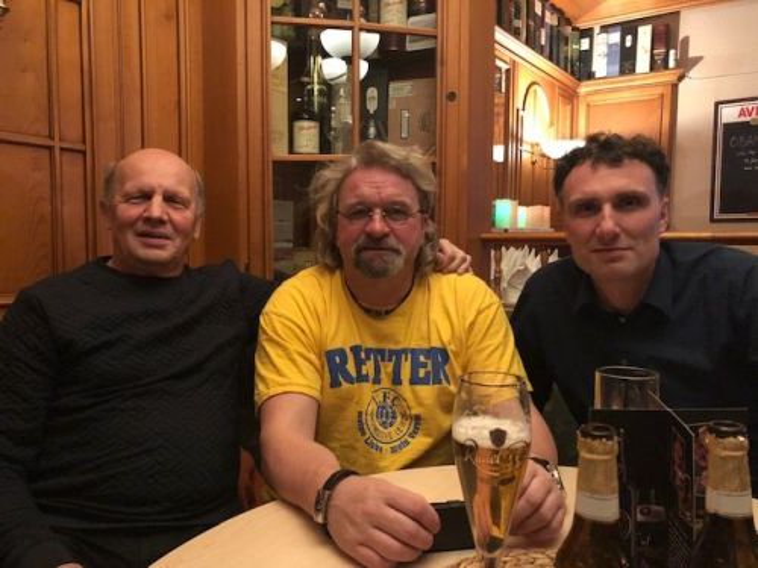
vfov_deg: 49.7
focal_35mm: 28
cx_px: 379
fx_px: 613
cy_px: 284
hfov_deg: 63.4
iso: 200
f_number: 1.8
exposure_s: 1/4
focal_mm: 4
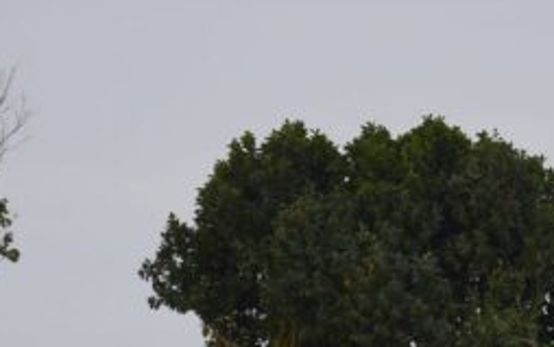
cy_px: 403
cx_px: 312
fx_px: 4184
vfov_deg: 4.7
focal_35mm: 277
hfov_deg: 7.6
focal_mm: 62
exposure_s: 1/500
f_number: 5.6
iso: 220
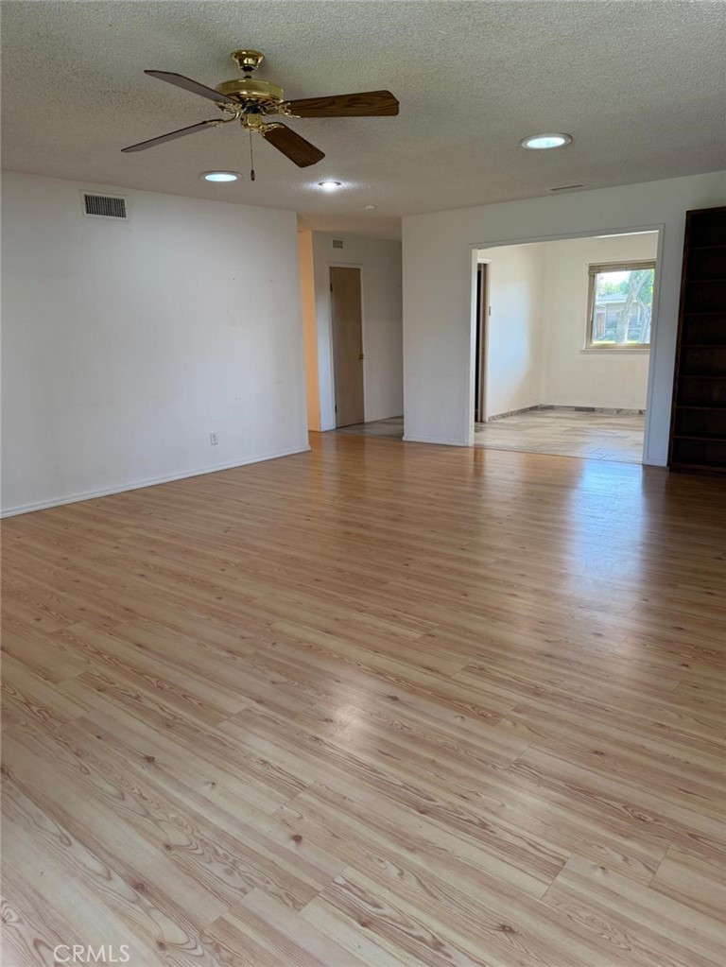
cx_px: 363
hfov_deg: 56.8
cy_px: 484
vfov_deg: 71.6
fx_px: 671
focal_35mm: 24
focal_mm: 6.76
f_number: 1.78
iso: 160
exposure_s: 1/120
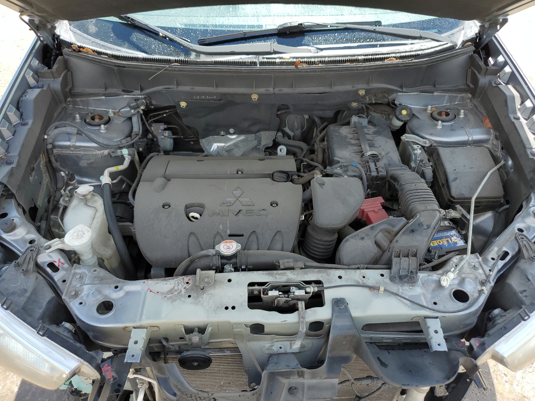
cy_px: 200
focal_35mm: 26
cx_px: 268
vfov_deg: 53.1
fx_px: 402
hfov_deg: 67.3
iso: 50
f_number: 1.5
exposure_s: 1/714
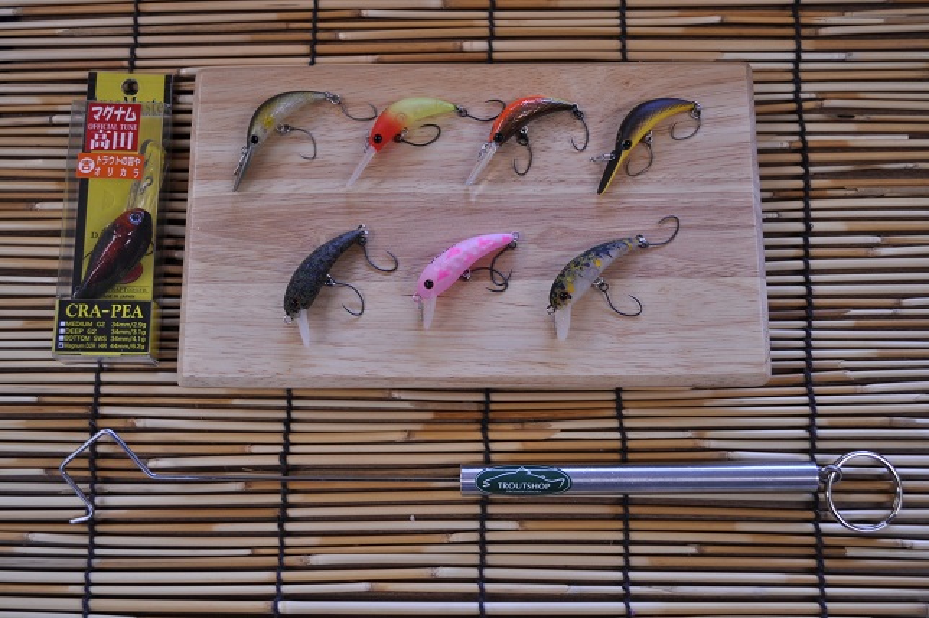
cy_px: 309
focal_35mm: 39
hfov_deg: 49.6
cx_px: 464
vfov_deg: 34.1
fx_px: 1005
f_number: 4.2
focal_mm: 26
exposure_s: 1/50
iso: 250
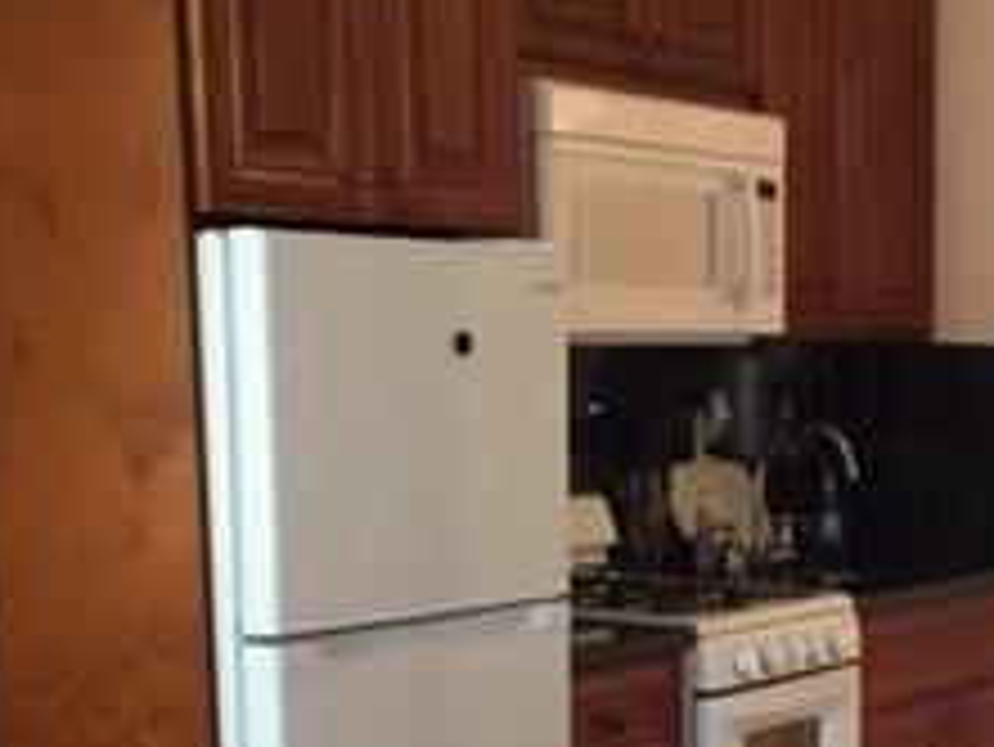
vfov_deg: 17.2
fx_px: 2413
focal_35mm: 84
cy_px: 742
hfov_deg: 21.9
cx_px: 1129
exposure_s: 1/30
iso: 160
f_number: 2.2
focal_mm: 4.15
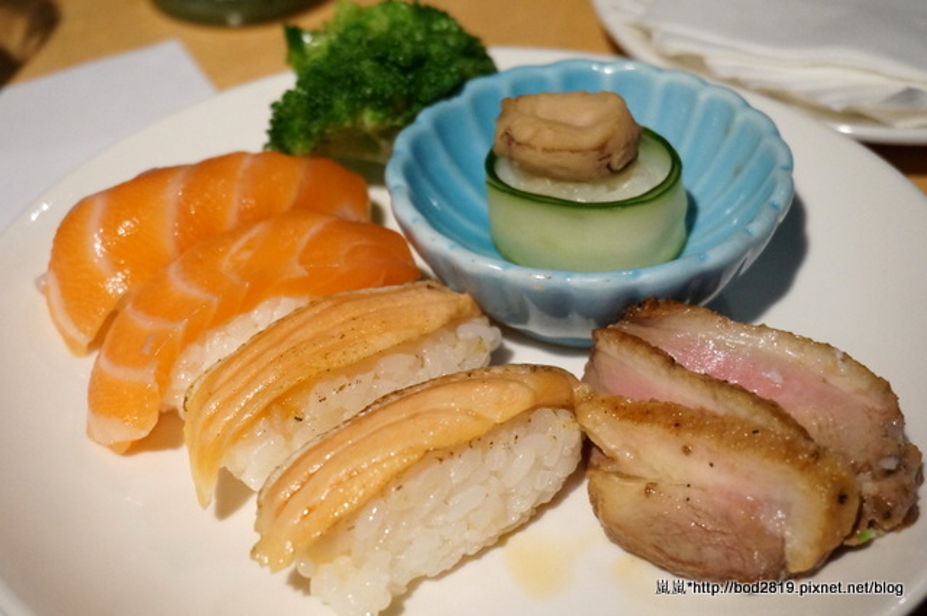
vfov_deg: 21.5
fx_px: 1620
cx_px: 464
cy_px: 308
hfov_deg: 31.9
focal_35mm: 63
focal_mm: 42
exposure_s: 1/80
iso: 2500
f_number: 5.6
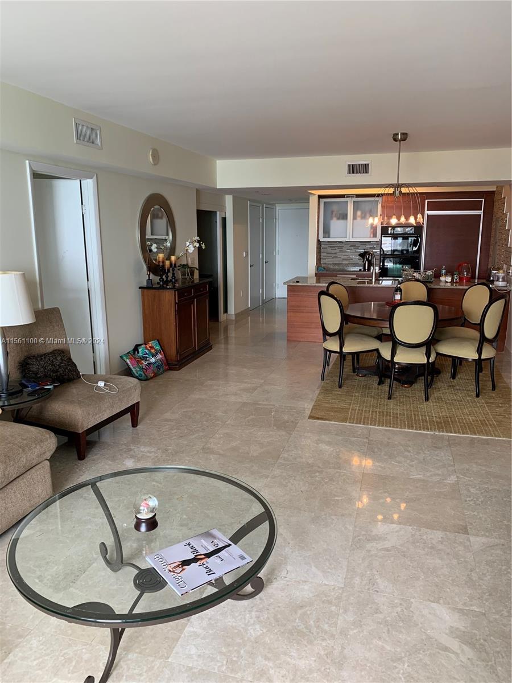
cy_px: 342
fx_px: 513
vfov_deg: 67.3
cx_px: 256
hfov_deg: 53.1
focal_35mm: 26
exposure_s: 1/82
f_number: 1.8
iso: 100
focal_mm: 4.25
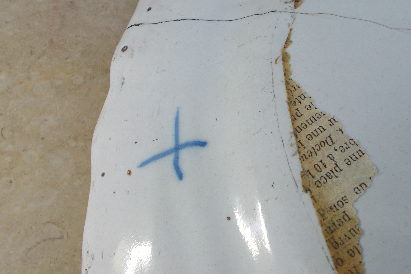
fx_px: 502
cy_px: 124
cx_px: 243
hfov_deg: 44.3
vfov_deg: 30.5
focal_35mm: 44
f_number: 3.4
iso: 80
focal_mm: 5.3
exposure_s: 1/160
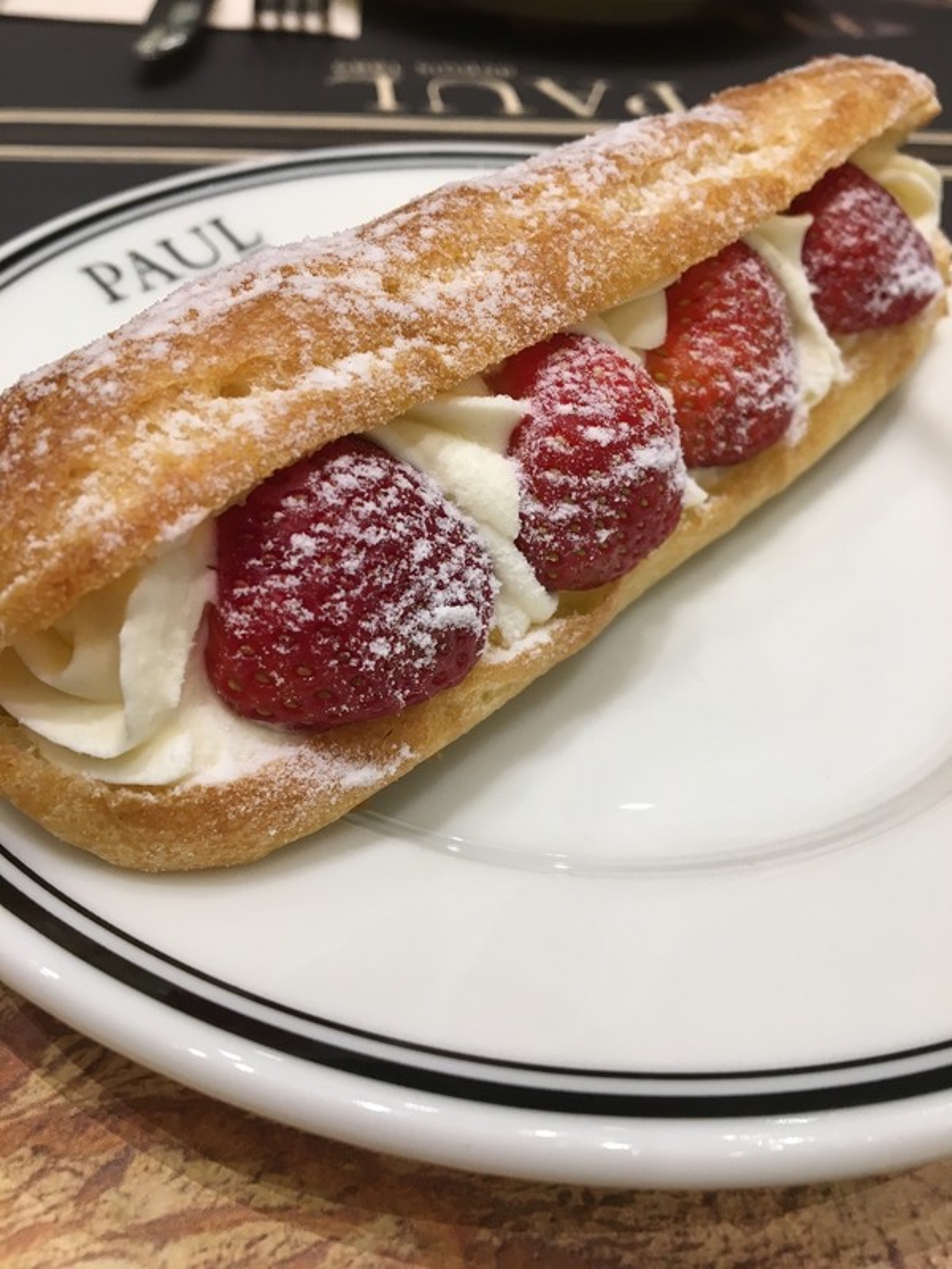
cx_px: 476
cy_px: 634
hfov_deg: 48.2
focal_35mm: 29
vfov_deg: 61.7
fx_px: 1063
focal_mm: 4.15
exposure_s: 1/33
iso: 50
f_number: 2.2
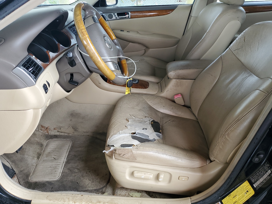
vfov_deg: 53.1
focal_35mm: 26
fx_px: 204
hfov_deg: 67.3
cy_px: 102
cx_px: 136
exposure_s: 1/120
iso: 70
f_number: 1.5
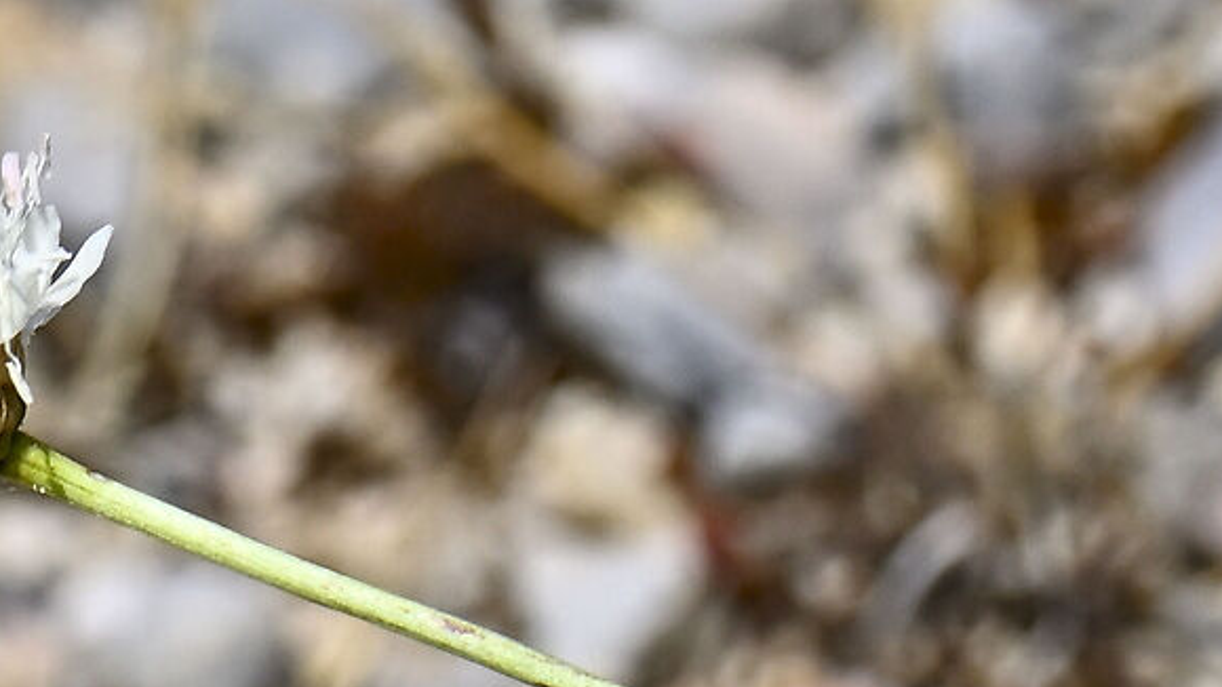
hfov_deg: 2.0
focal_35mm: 1073
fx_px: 34767
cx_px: -105
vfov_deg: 1.1
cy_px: 217
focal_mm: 165
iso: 360
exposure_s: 1/2000
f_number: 8
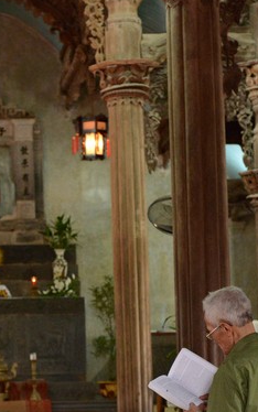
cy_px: 298
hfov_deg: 12.8
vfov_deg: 20.3
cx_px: 72
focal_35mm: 102
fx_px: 1147
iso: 6400
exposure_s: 1/125
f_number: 4
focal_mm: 50
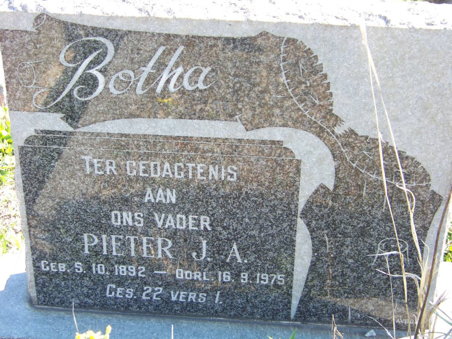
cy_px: 170
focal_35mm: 62
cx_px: 226
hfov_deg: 31.2
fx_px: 810
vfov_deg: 23.7
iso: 64
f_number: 3.2
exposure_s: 1/80
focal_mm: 10.5
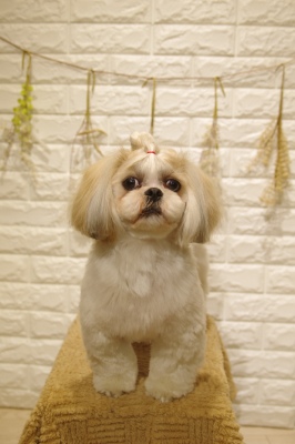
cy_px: 222
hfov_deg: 31.8
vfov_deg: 46.4
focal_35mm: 42
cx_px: 148
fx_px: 517
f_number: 3.5
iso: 250
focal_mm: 28
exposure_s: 1/125
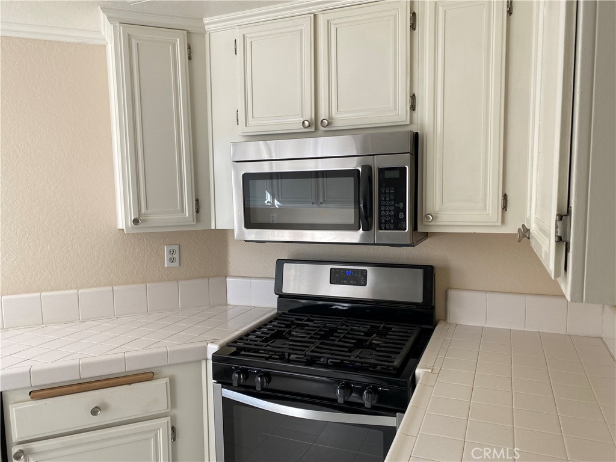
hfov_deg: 67.3
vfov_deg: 53.1
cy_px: 231
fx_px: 463
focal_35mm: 26
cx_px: 308
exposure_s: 1/127
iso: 32
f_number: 1.8
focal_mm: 4.25
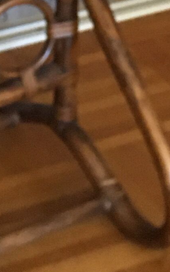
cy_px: -337
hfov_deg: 7.0
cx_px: -69
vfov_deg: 10.2
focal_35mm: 184
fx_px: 1365
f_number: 2.2
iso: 200
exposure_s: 1/33
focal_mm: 4.15
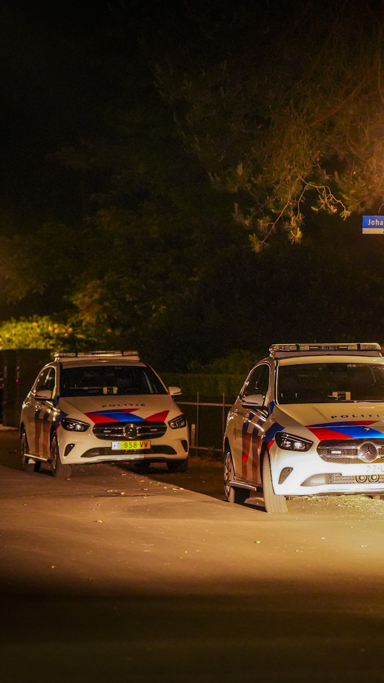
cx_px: 408
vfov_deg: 10.7
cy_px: 343
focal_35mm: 202
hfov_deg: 6.0
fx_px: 3655
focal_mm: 128
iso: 10000
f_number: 2.8
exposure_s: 1/30
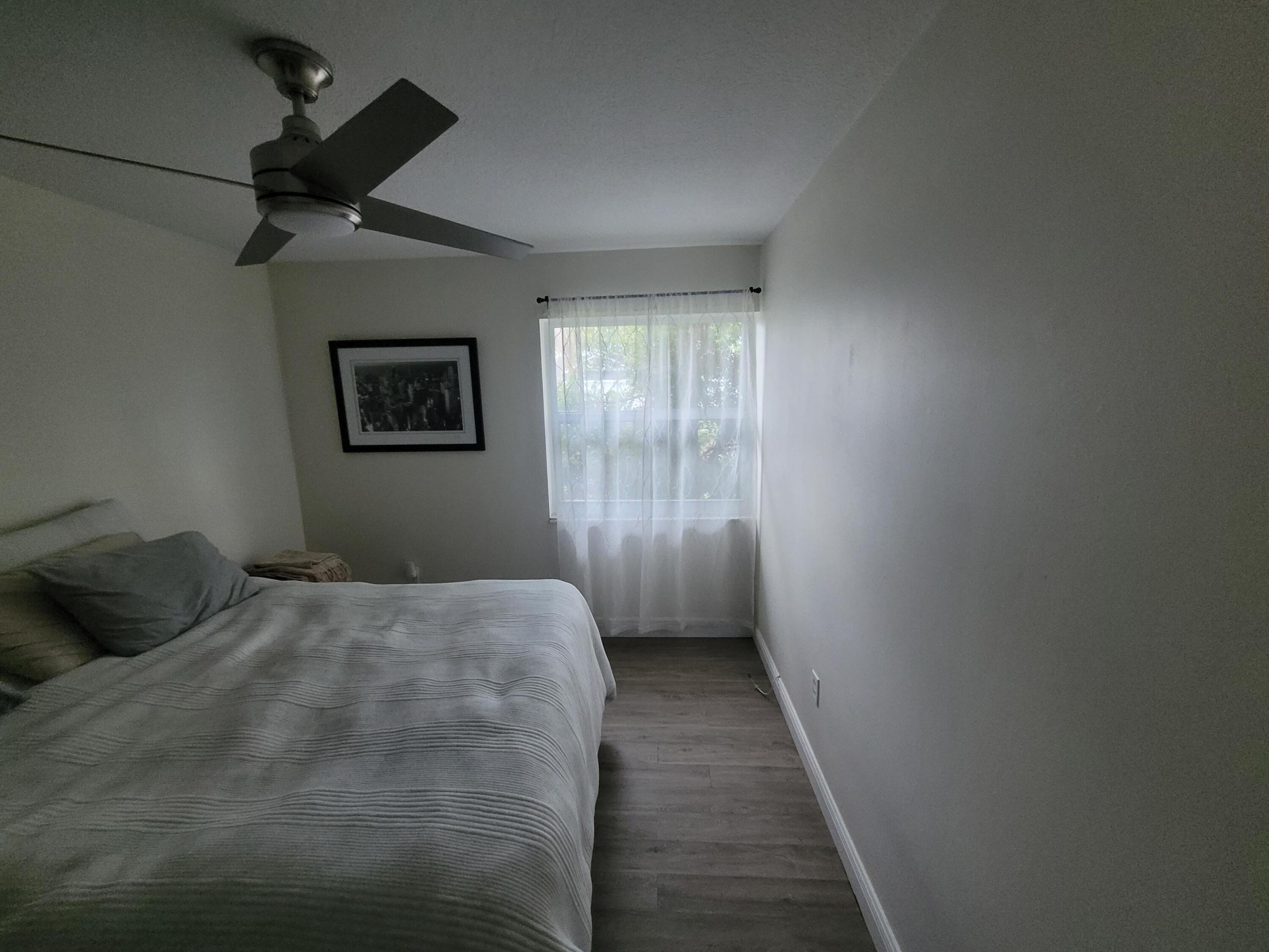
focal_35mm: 13
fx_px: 477
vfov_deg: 89.9
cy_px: 476
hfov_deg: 106.2
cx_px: 634
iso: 320
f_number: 2.2
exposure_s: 1/40
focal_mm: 1.74
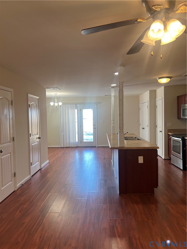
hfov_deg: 53.1
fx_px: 187
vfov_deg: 67.3
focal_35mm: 26
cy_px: 124
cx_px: 94
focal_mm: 5.7
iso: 80
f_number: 1.5
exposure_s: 1/120
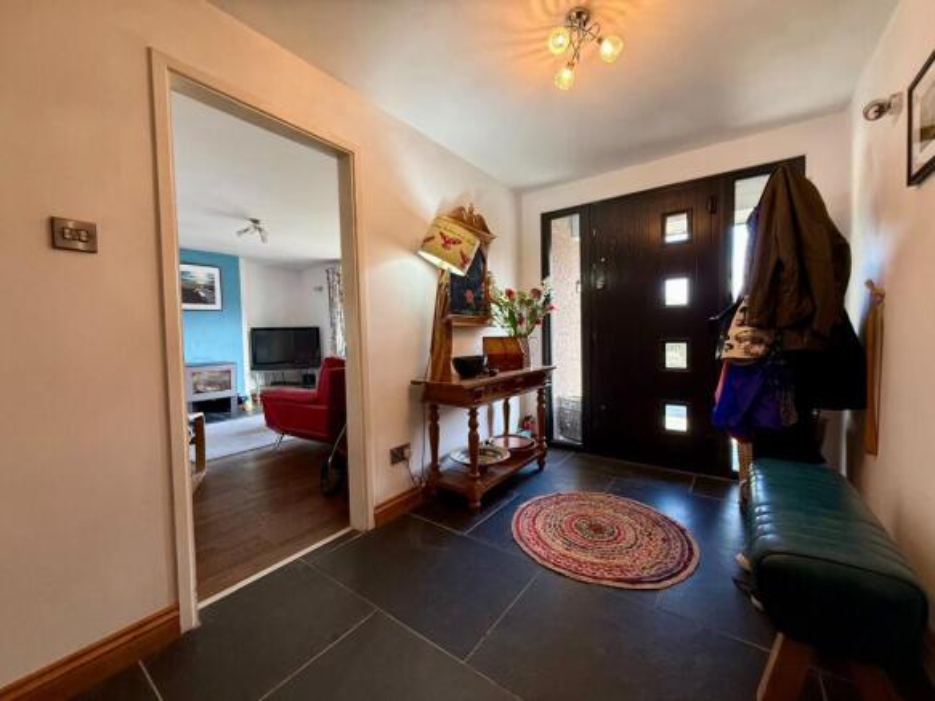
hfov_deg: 102.1
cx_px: 468
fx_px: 378
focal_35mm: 14
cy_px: 350
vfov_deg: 85.7
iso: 320
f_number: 2.2
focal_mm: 2.22
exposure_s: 1/100
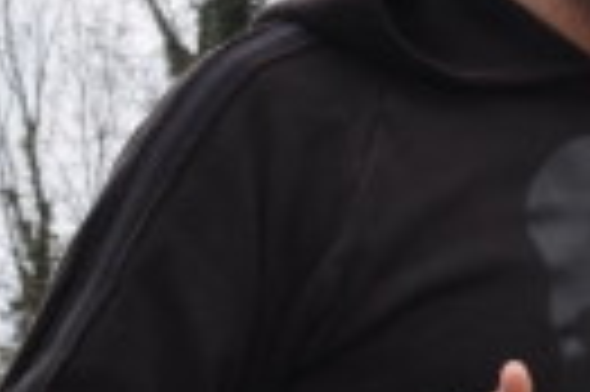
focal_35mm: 170
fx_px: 2783
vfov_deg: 8.0
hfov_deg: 11.8
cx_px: -135
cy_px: 336
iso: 200
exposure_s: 1/250
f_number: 8
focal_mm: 24
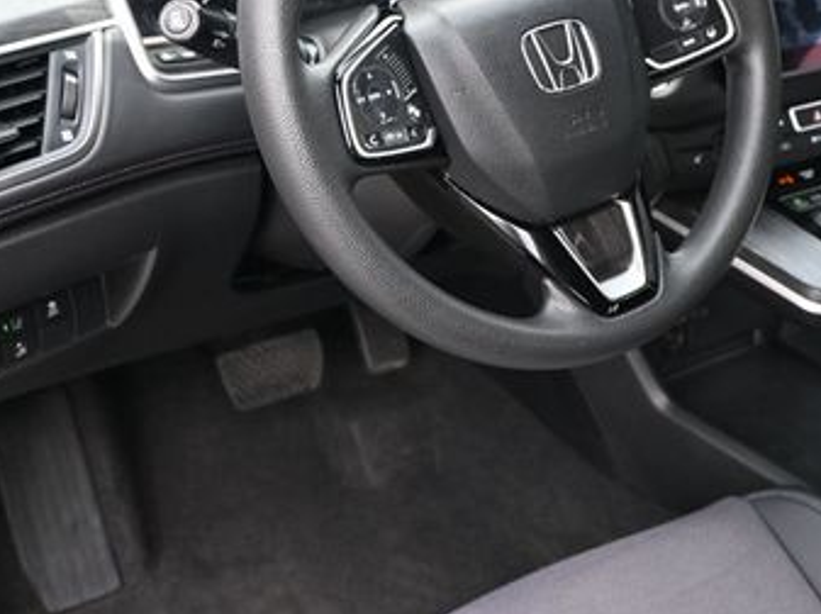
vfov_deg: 27.2
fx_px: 1267
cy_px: 244
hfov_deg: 35.4
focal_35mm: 53
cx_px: 573
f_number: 3.8
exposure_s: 1/200
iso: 400
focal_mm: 19.5
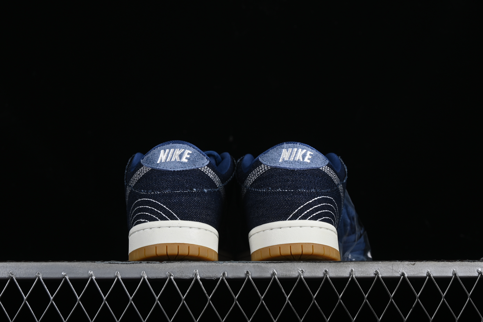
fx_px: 1006
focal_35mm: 75
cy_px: 161
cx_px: 242
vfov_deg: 18.2
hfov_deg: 27.0
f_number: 7.1
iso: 160
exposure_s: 1/200
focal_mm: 50
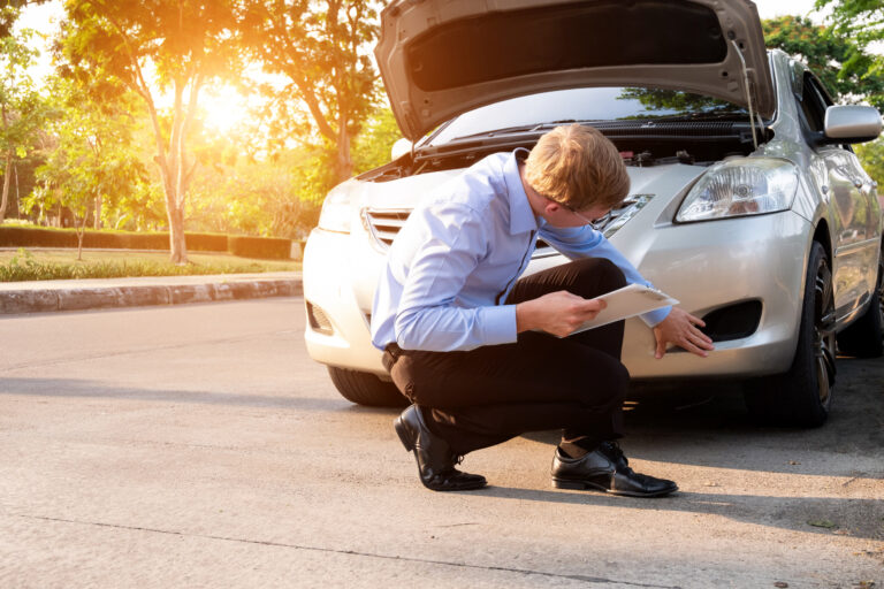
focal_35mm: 44
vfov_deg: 30.5
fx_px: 1080
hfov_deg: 44.5
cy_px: 294
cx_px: 442
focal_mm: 29.5
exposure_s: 1/180
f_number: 4.7
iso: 400
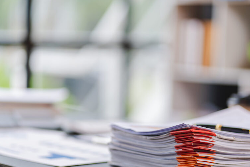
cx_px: 141
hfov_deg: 17.8
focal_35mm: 115
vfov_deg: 11.9
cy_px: 112
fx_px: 799
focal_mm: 85
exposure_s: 1/200
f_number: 2
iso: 250
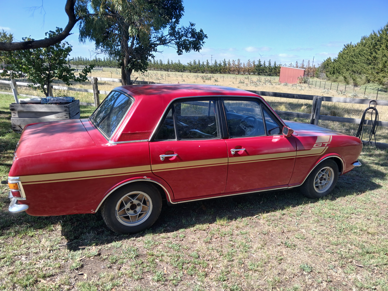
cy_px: 146
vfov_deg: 53.1
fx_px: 291
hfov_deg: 67.3
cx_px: 194
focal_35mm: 26
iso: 20
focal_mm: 3.98
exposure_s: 1/328
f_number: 1.8
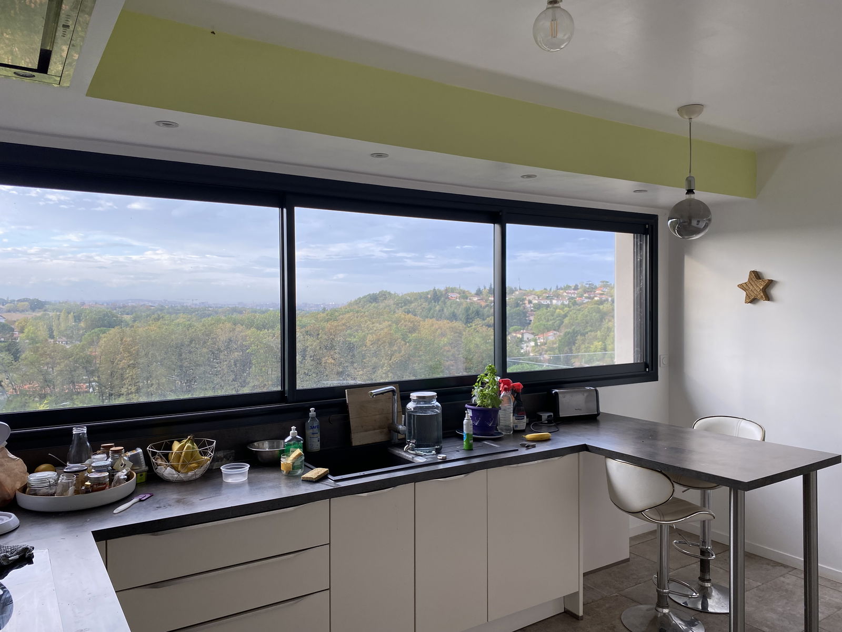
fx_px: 632
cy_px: 316
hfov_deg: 67.3
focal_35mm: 26
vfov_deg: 53.1
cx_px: 421
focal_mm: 4.25
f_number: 1.8
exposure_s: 1/173
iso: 32
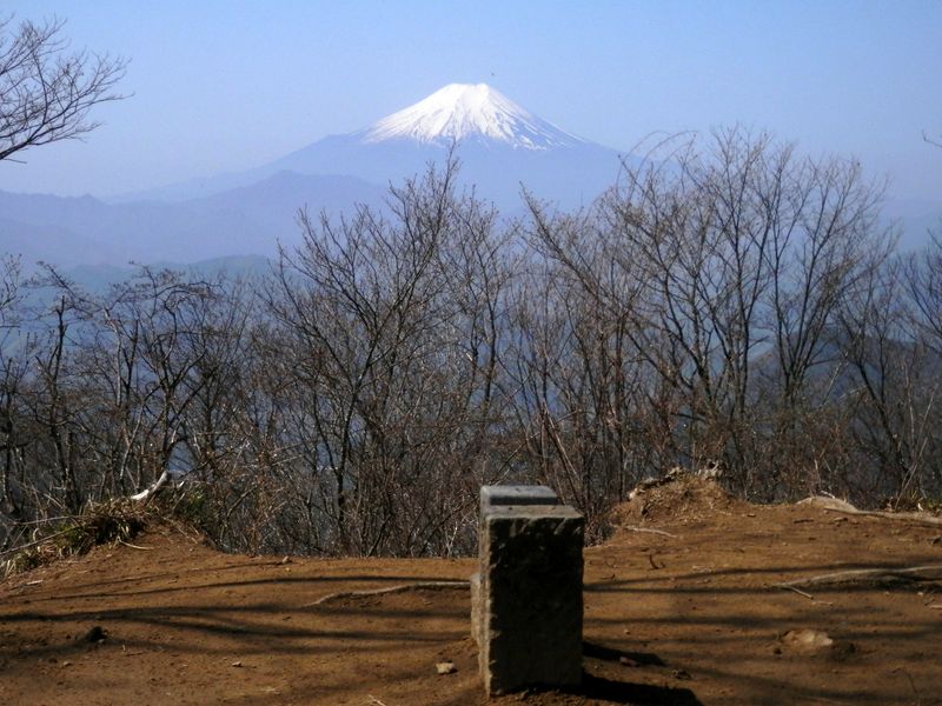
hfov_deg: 26.7
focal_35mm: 73
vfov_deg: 20.2
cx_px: 471
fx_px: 1987
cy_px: 353
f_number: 12.7
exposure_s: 1/250
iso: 80
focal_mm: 13.1
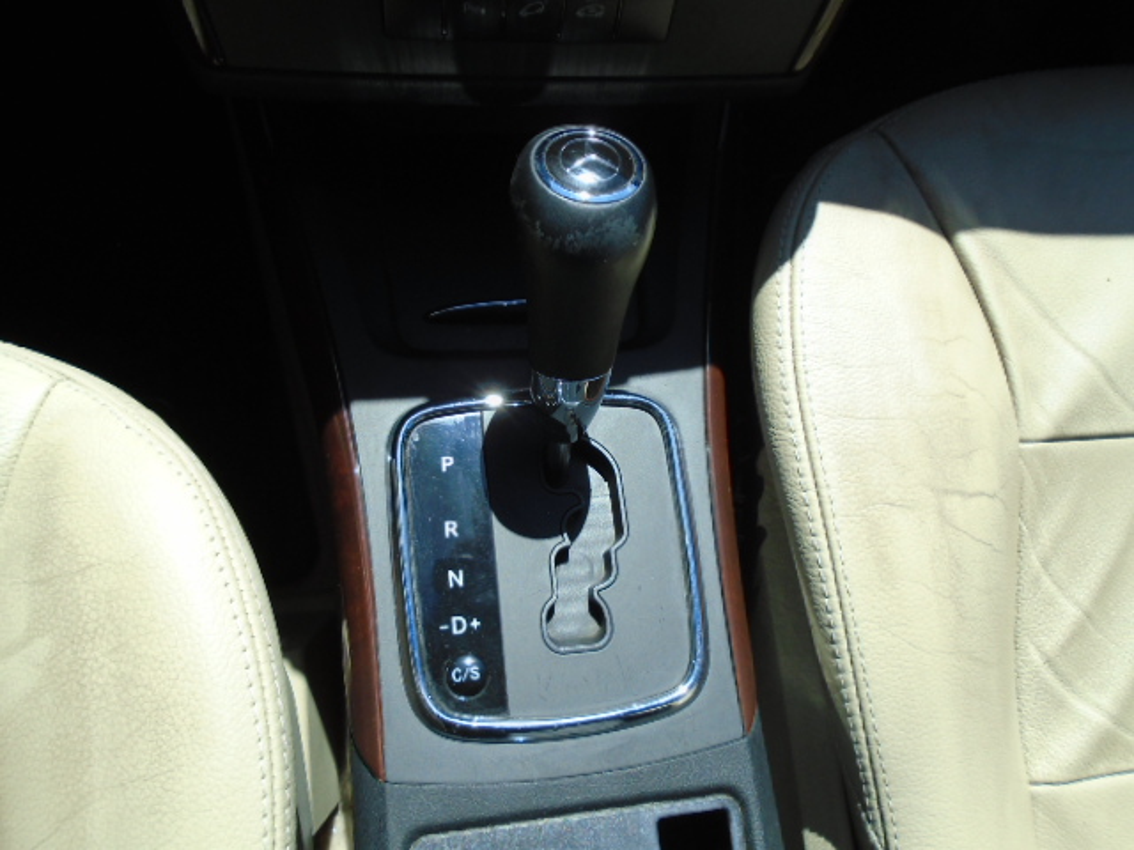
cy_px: 425
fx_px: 852
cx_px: 567
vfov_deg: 53.1
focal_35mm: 26
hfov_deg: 67.3
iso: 100
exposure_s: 1/500
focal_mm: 4.6
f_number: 3.2
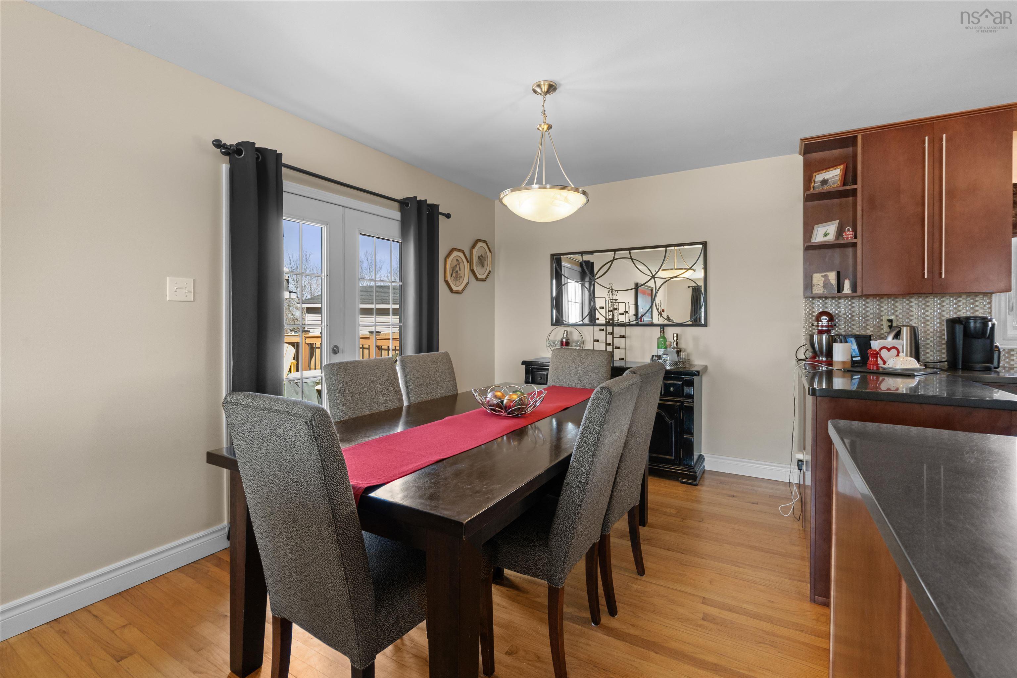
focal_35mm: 16
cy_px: 339
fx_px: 452
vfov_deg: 73.7
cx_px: 508
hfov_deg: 96.7
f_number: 8
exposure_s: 1/6
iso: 400
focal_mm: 16
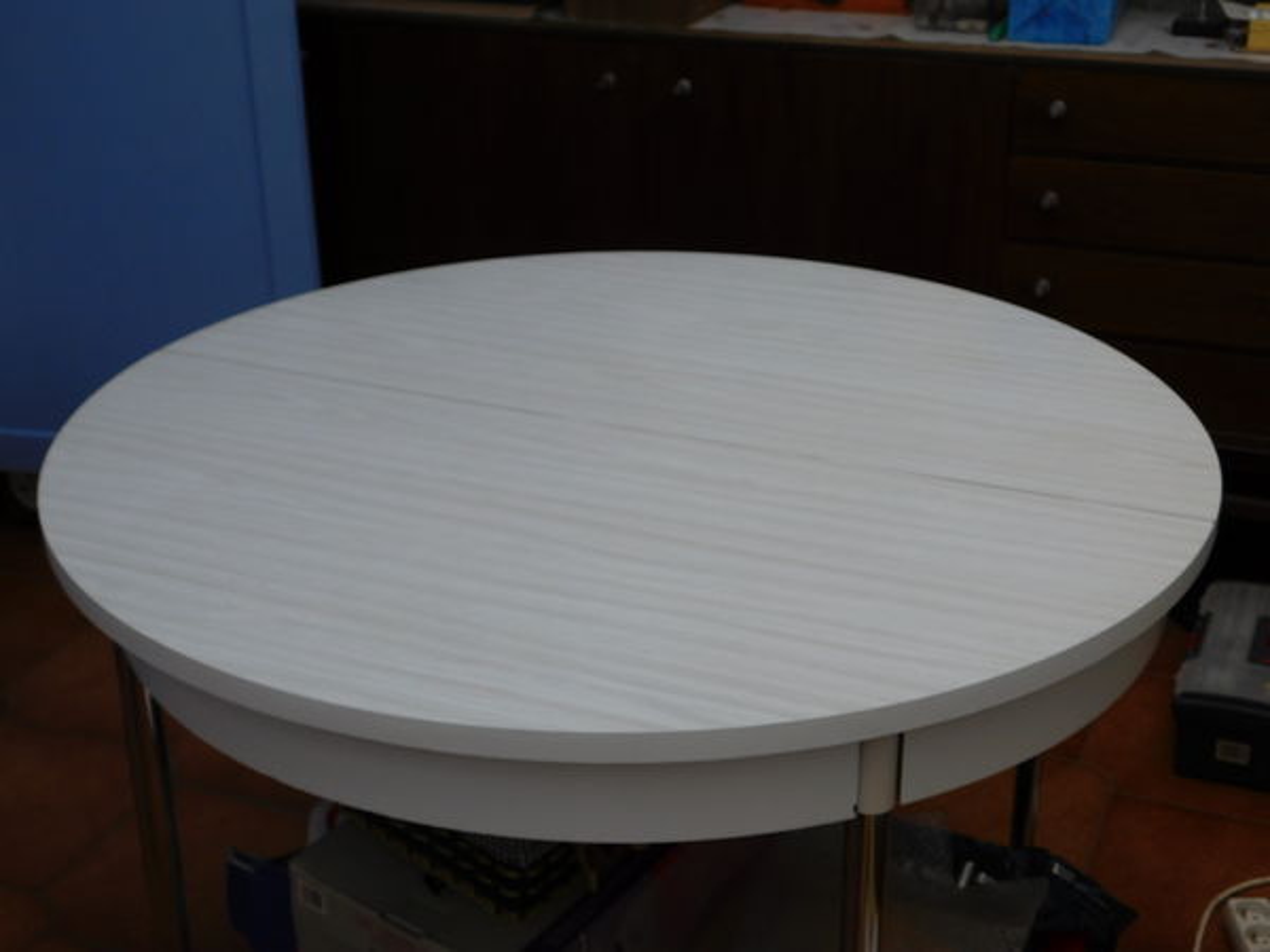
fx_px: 1871
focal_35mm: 51
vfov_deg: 28.6
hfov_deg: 37.5
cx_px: 635
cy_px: 476
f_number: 3.8
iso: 125
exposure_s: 1/800
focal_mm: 9
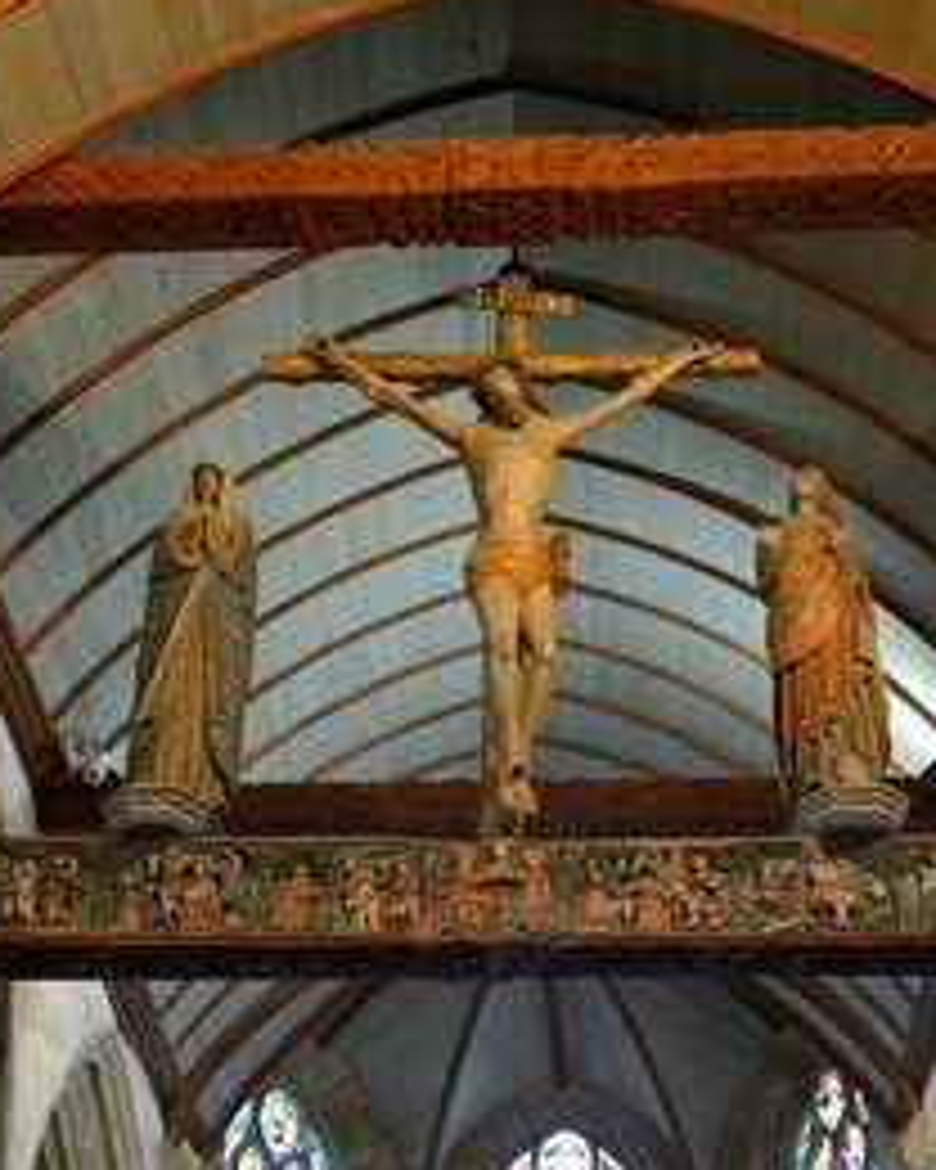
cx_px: 522
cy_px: 554
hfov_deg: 28.6
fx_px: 1835
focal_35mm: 53
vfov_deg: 35.4
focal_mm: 35
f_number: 3.5
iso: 1600
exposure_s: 1/50
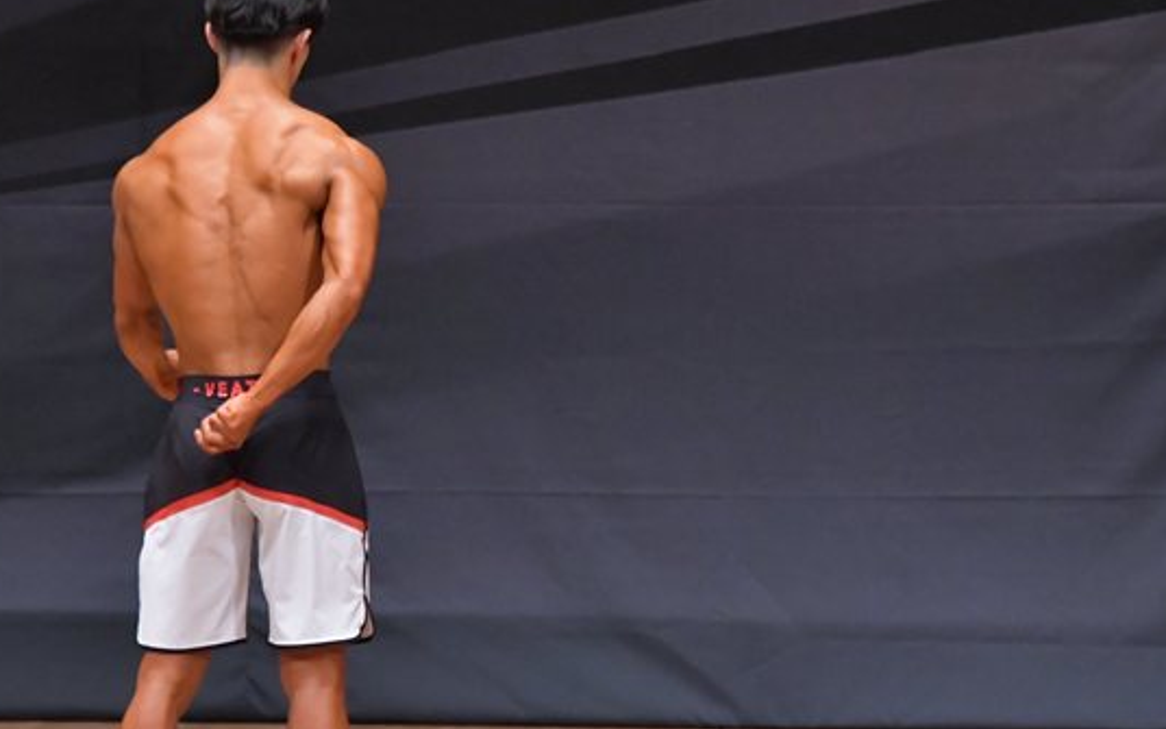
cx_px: 358
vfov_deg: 3.0
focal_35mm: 442
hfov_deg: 4.8
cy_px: 422
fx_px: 14046
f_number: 5.6
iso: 6400
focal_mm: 200
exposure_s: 1/400
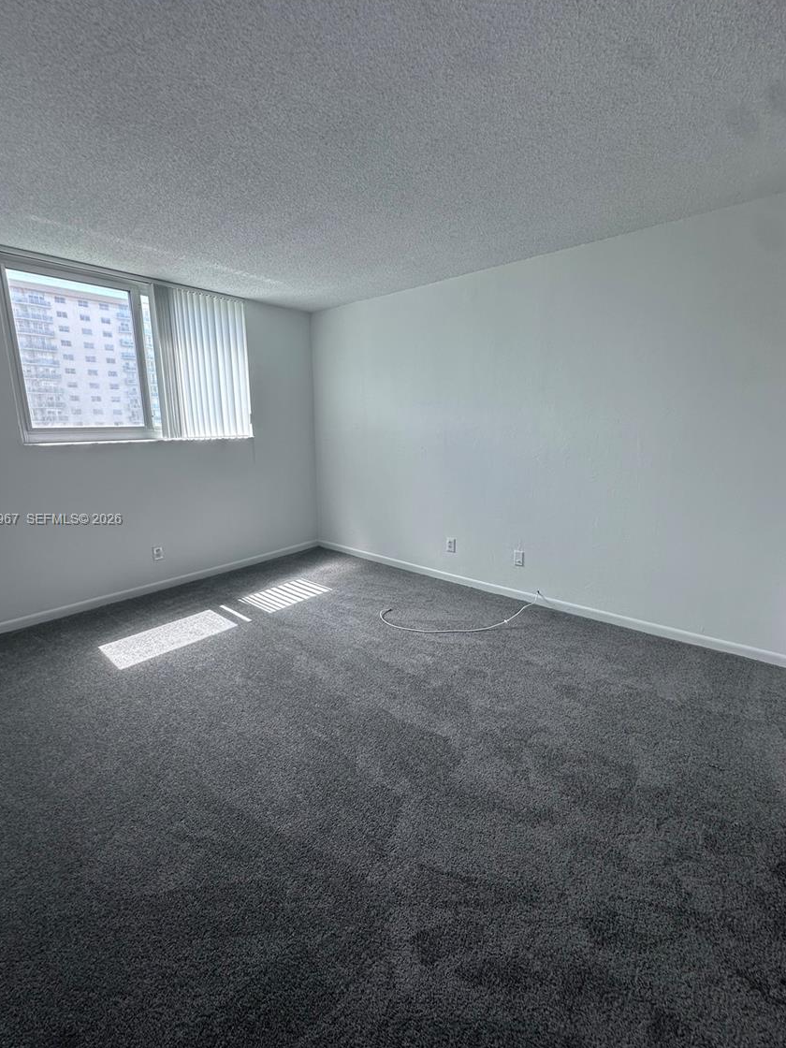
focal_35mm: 15
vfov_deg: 98.2
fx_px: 454
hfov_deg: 81.7
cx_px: 370
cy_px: 520
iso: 50
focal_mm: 2.22
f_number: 2.2
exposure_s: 1/120
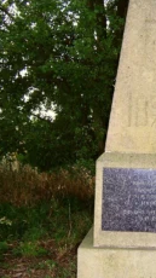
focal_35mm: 55
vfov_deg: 37.8
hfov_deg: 21.2
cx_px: 148
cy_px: 151
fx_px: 405
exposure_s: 1/60
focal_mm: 5.5
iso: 80
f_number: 2.8
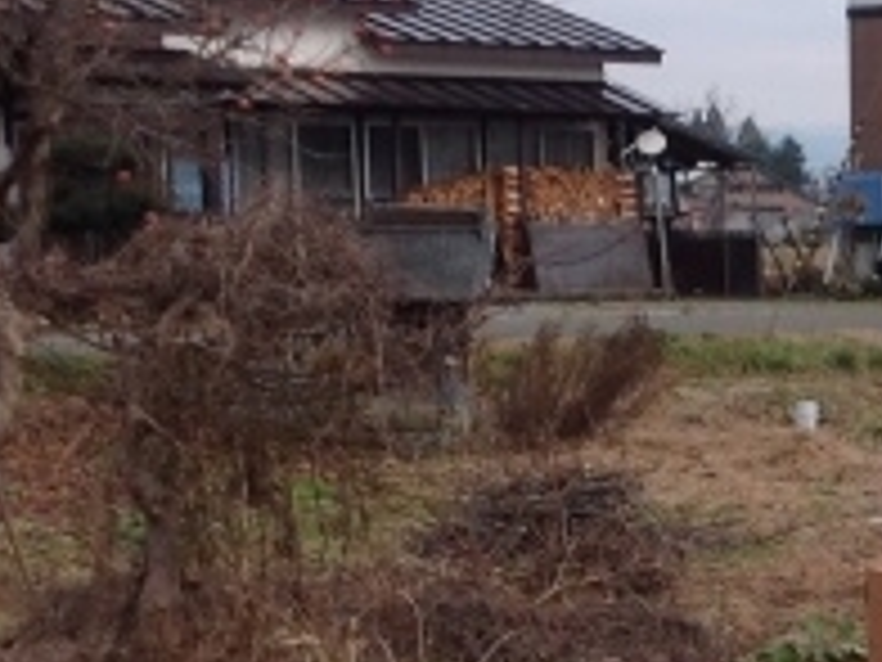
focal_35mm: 143
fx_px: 3644
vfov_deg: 10.3
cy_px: 603
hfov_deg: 13.3
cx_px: 1138
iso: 50
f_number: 2.4
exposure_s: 1/889
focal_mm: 4.3
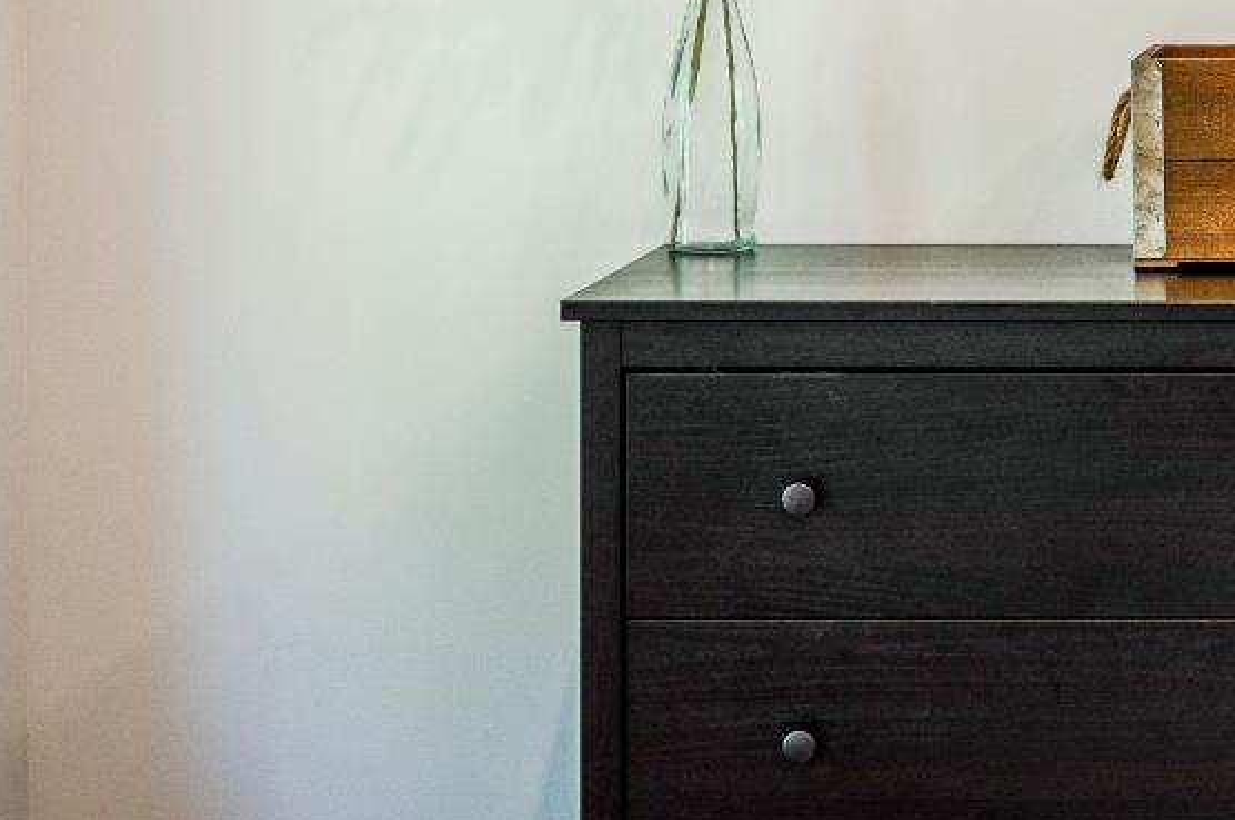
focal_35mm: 135
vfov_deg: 9.9
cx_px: 1621
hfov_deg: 14.5
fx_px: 4624
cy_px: -230
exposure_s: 1/400
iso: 800
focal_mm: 50
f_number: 2.2
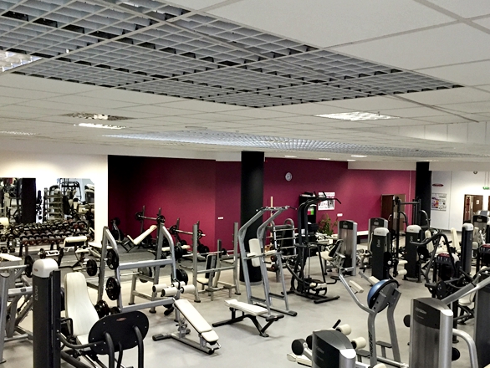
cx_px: 298
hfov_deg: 49.8
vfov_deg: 38.6
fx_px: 524
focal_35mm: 37
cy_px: 216
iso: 200
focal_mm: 4.15
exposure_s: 1/33
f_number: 2.2
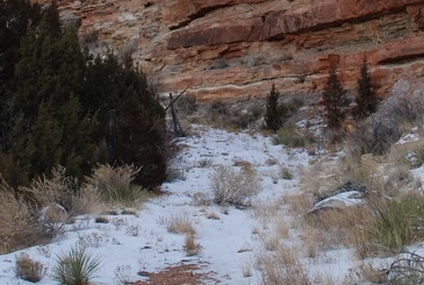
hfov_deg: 24.7
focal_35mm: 82
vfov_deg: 16.5
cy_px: 27
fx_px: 968
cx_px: 203
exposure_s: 1/125
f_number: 5.6
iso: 160
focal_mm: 20
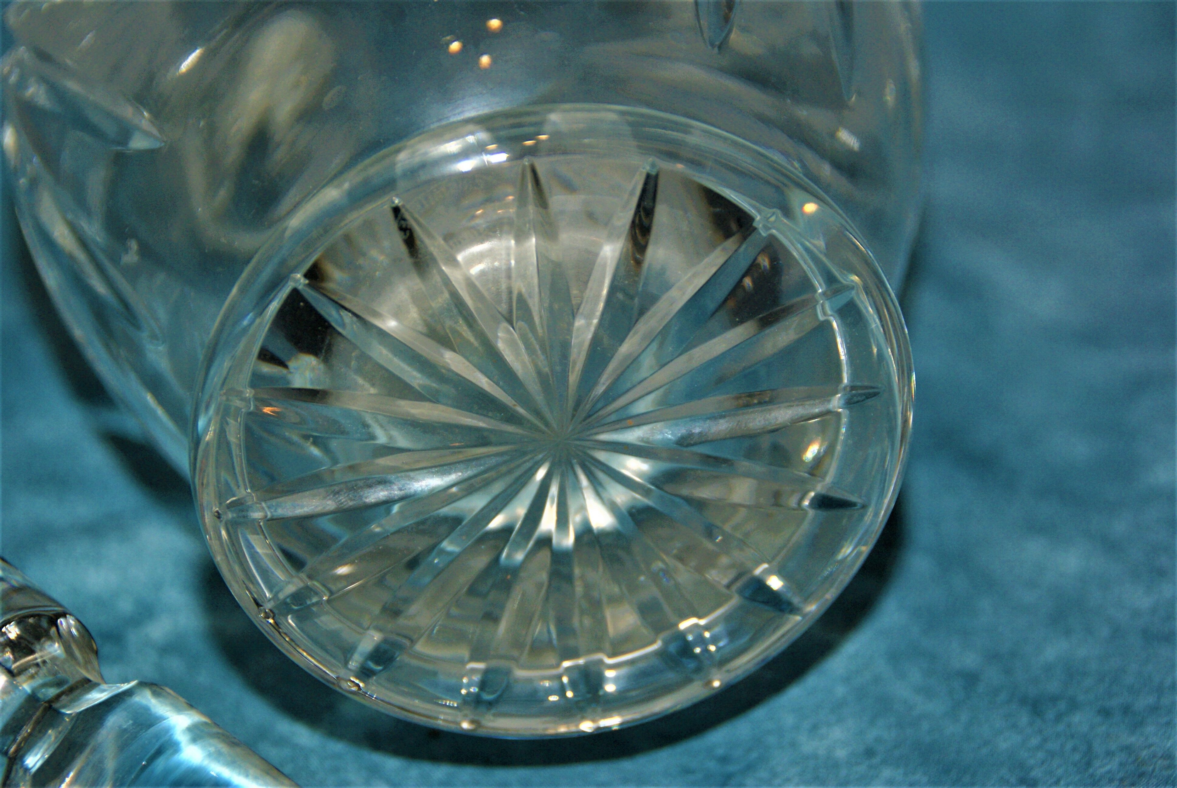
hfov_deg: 18.2
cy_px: 394
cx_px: 588
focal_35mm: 112
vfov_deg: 12.2
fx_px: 3683
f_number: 5.6
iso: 400
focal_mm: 75
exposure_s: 1/125
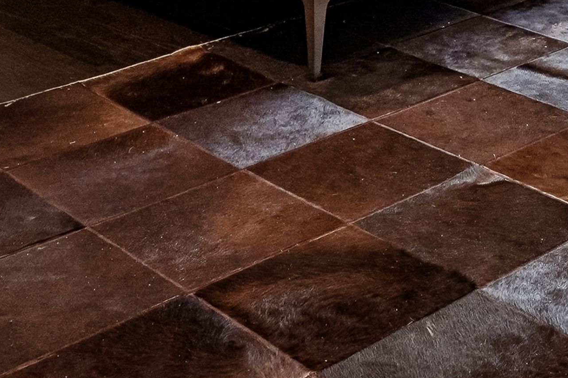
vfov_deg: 13.6
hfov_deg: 23.5
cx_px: 527
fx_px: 1325
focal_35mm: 84
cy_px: -407
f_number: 5
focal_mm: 18
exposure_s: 1/60
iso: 400
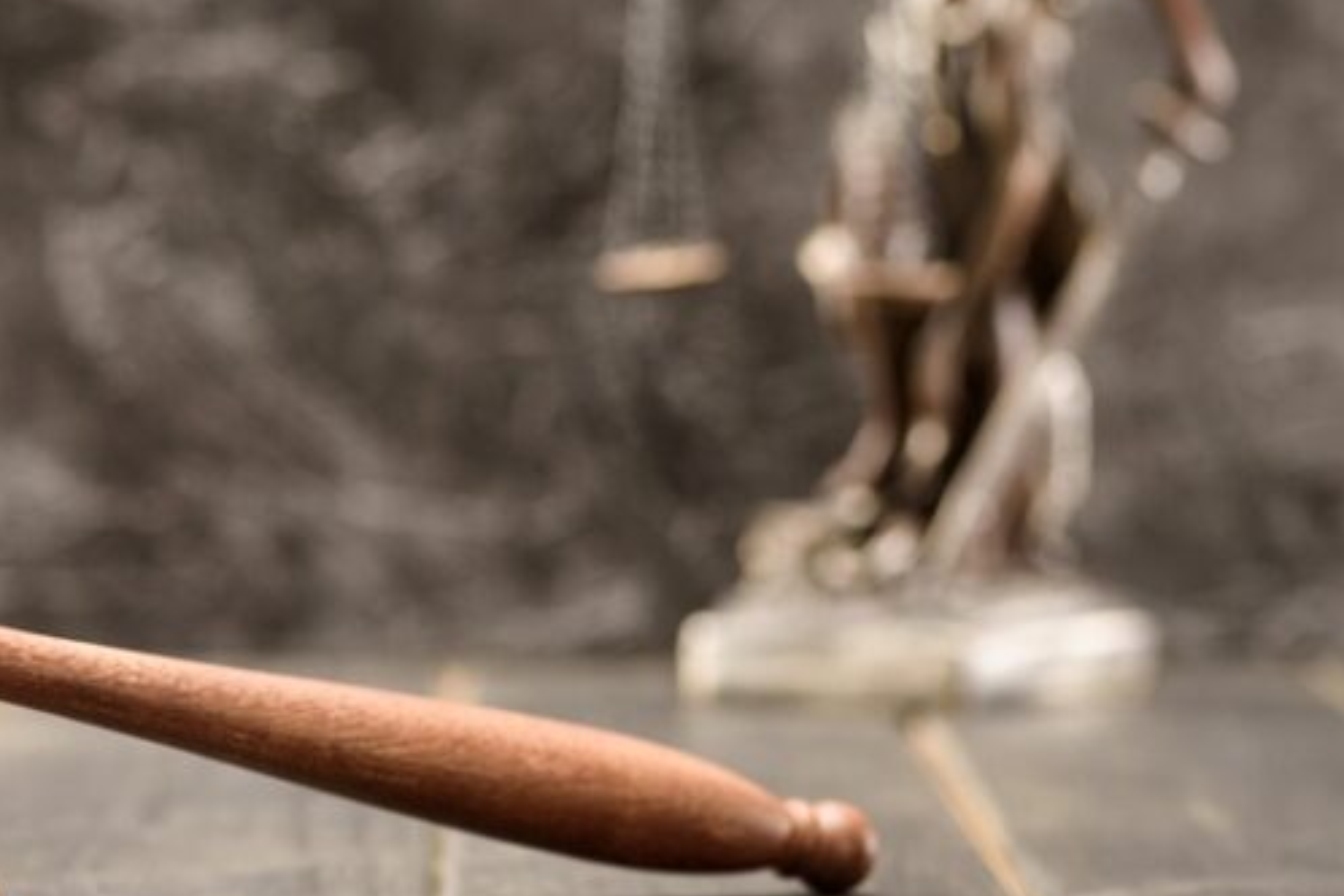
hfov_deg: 9.5
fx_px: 8063
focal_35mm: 216
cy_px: 206
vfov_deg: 6.4
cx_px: 551
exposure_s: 1/160
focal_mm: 105
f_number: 5.6
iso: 100
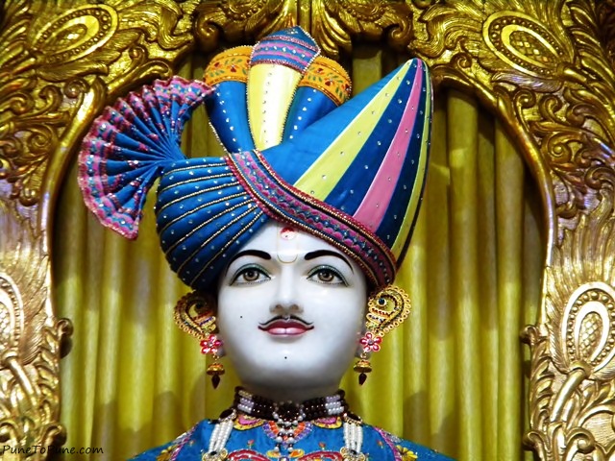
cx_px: 308
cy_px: 230
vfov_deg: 10.0
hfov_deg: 13.3
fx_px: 2629
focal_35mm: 148
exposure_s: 1/62.4
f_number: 5
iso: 400
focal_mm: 26.8
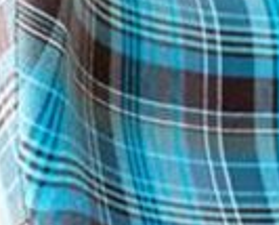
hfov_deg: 6.4
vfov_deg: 5.5
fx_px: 2334
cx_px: 780
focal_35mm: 282
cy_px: 265
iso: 100
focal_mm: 50
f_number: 4
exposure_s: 1/13
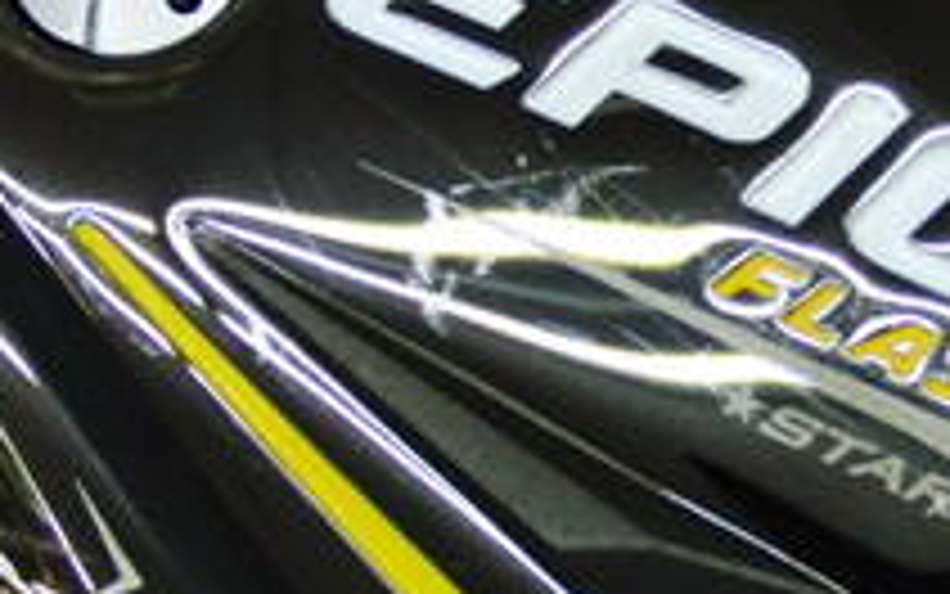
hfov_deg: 17.4
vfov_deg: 11.0
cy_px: 243
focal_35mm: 119
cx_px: 783
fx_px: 3082
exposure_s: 1/80
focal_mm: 6.42
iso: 250
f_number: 3.6
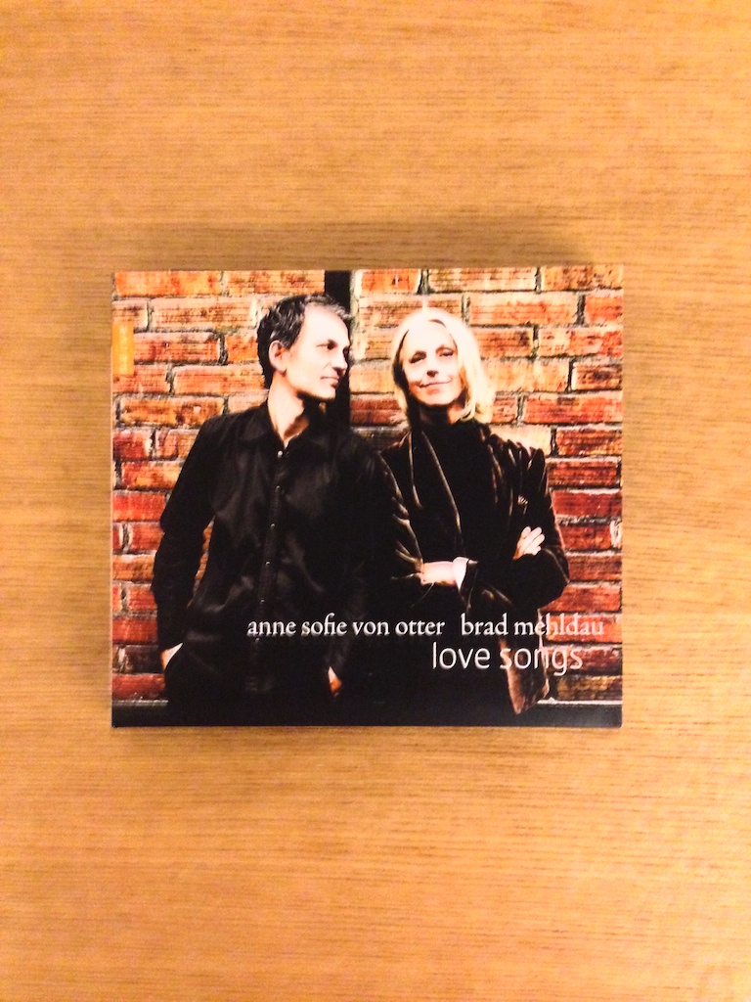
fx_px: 955
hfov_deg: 42.9
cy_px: 501
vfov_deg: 55.4
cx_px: 376
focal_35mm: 33
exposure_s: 1/15
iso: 800
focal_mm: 4.12
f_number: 2.4
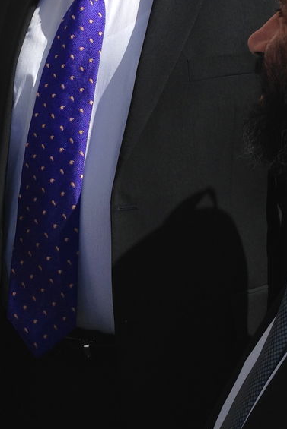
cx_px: 57
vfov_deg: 23.6
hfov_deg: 16.0
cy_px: 97
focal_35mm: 85
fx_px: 1016
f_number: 2.4
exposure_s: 1/1869
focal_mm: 4.12
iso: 50
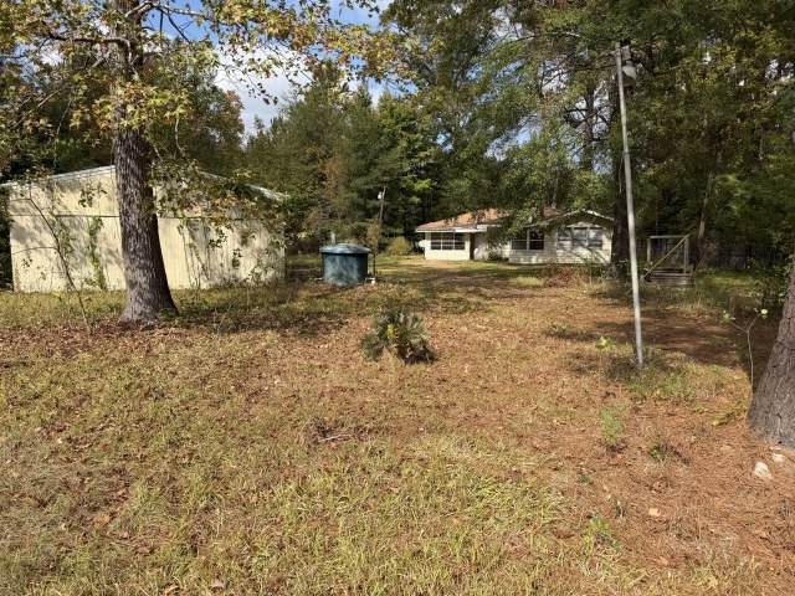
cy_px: 298
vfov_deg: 56.8
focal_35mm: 24
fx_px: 551
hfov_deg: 71.6
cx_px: 398
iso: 80
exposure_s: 1/3953
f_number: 1.78
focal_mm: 6.76
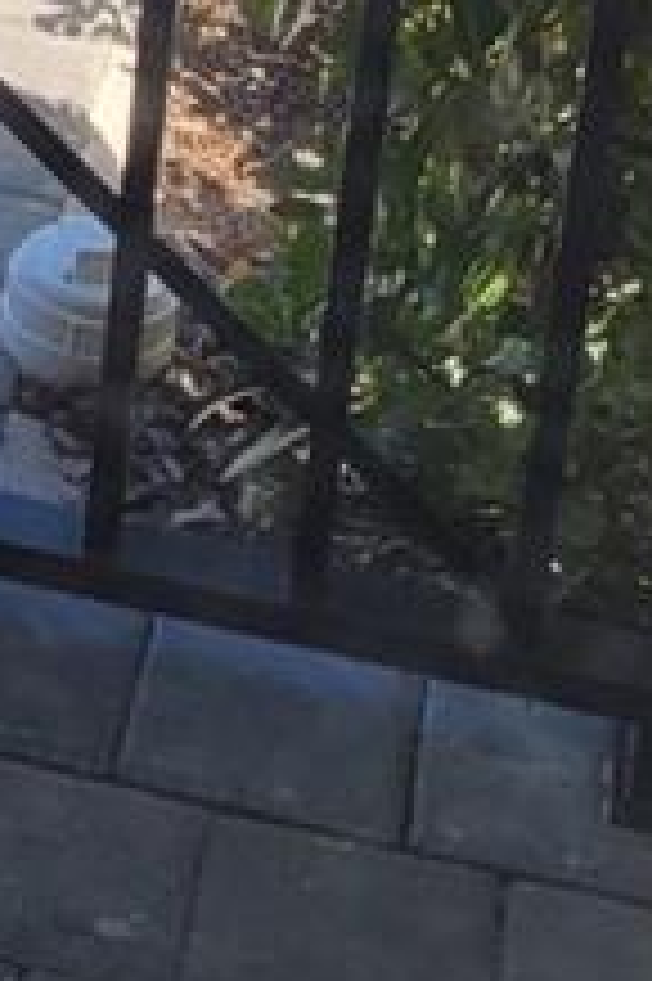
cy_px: -688
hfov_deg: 8.6
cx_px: -724
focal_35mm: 149
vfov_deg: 12.7
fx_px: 4054
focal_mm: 5.4
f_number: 1.8
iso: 40
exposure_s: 1/455
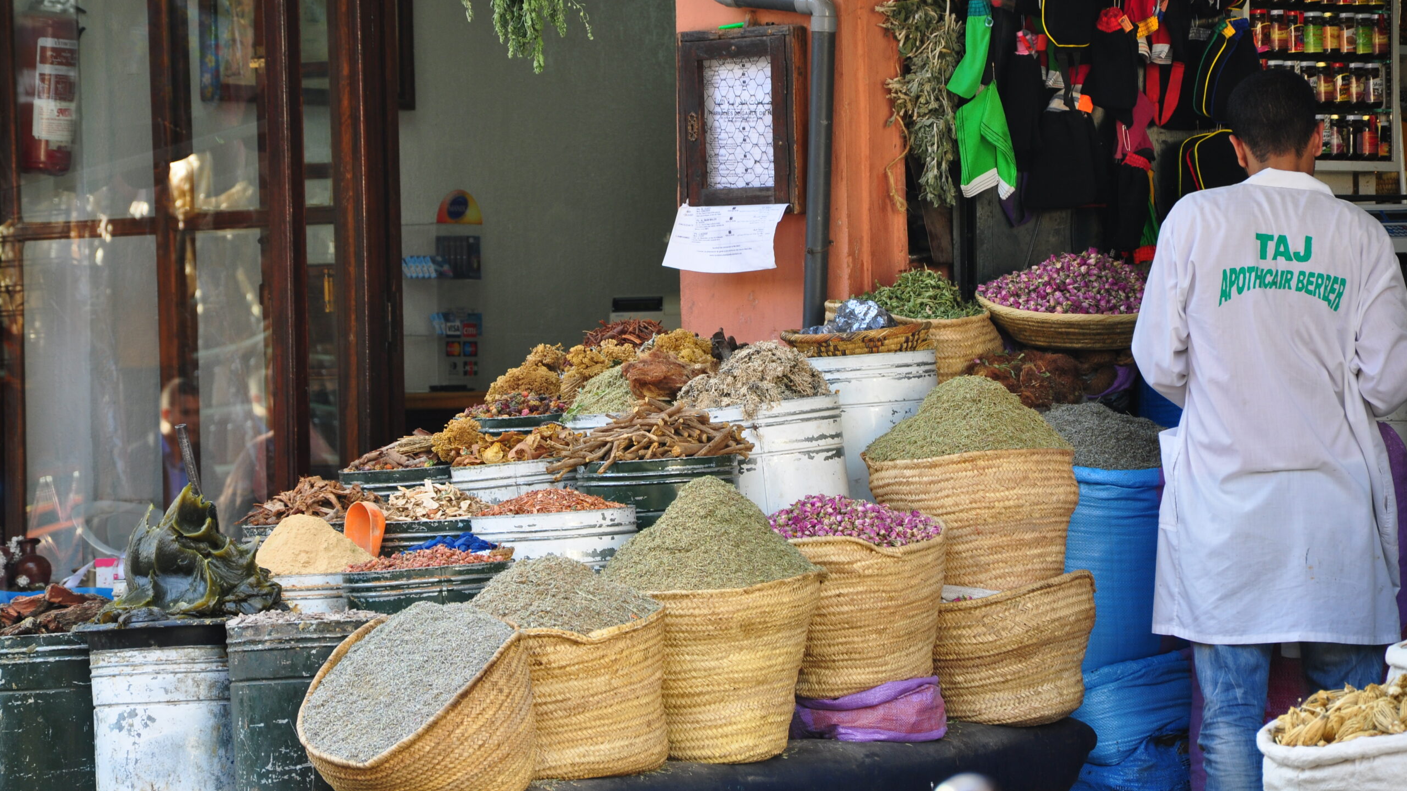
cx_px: 705
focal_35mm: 166
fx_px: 6176
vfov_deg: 7.3
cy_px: 393
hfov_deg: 13.0
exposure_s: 1/50
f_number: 5.6
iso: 200
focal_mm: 105
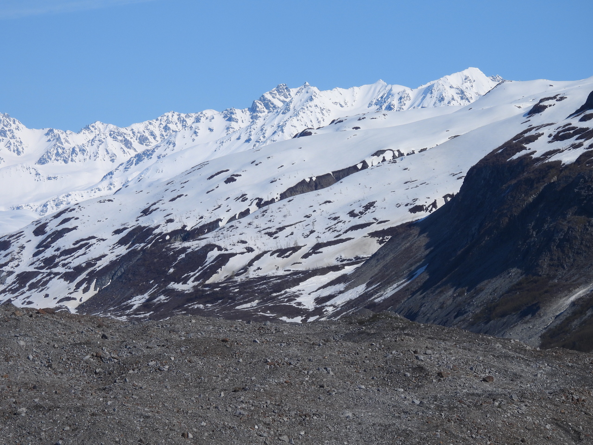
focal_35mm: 200
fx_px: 3426
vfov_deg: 7.4
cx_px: 296
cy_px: 222
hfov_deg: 9.9
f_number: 4.5
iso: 100
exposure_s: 1/2000
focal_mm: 35.7
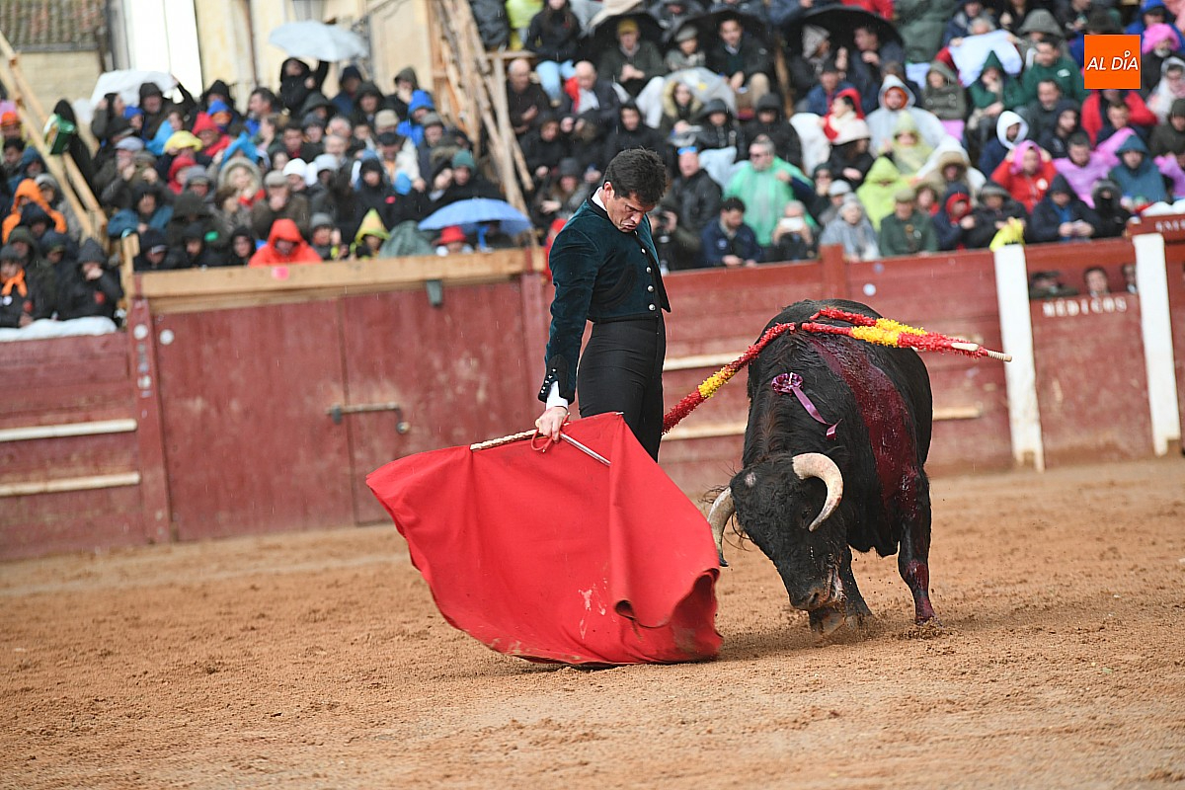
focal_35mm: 200
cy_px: 395
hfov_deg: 10.3
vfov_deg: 6.9
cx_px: 592
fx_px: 6583
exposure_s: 1/320
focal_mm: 200
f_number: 4.5
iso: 2000
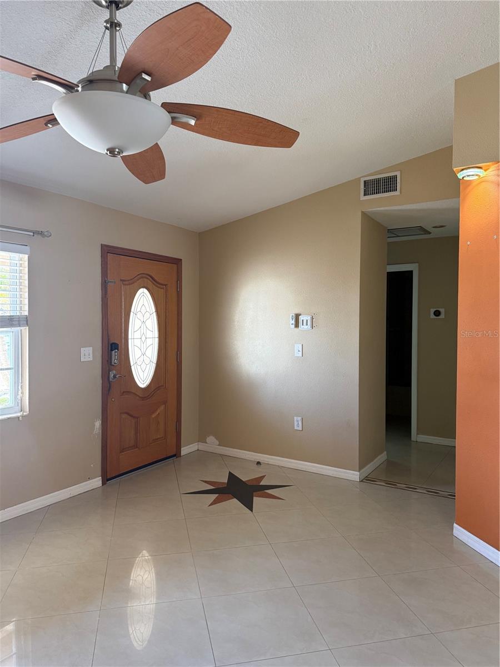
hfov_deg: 56.8
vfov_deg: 71.6
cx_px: 250
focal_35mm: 24
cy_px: 334
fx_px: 462
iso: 320
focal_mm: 6.76
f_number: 1.78
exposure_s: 1/120
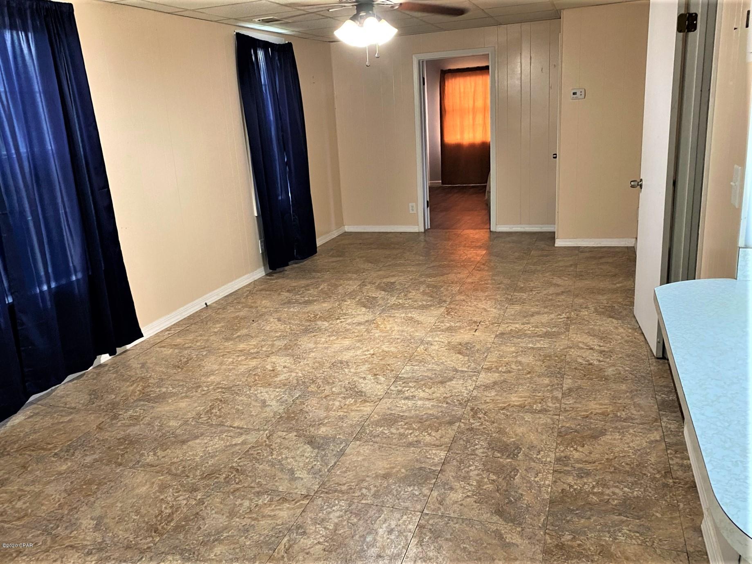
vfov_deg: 53.1
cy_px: 282
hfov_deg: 67.3
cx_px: 376
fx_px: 565
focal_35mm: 26
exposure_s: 1/42
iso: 250
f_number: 1.8
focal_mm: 4.25
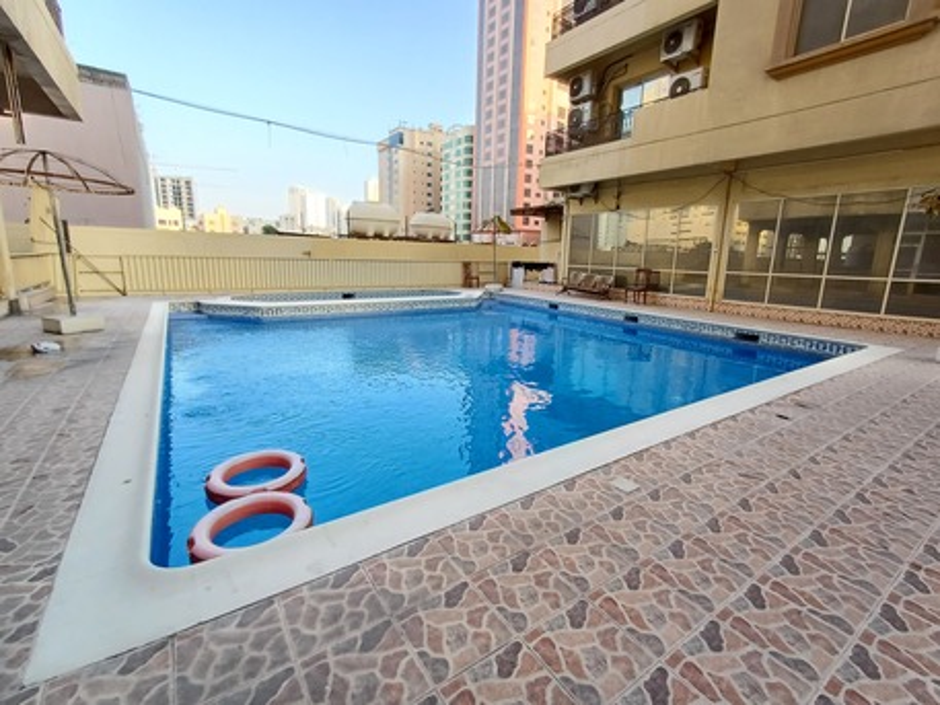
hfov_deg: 94.5
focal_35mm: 16
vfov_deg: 78.1
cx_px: 470
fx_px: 435
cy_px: 352
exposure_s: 1/100
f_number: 2.2
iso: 64
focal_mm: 1.64
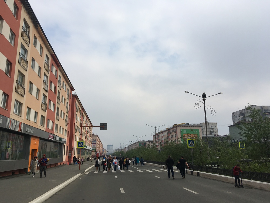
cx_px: 135
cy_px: 102
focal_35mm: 29
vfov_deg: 48.2
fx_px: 226
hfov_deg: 61.7
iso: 25
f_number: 2.2
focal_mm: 4.15
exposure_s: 1/2198
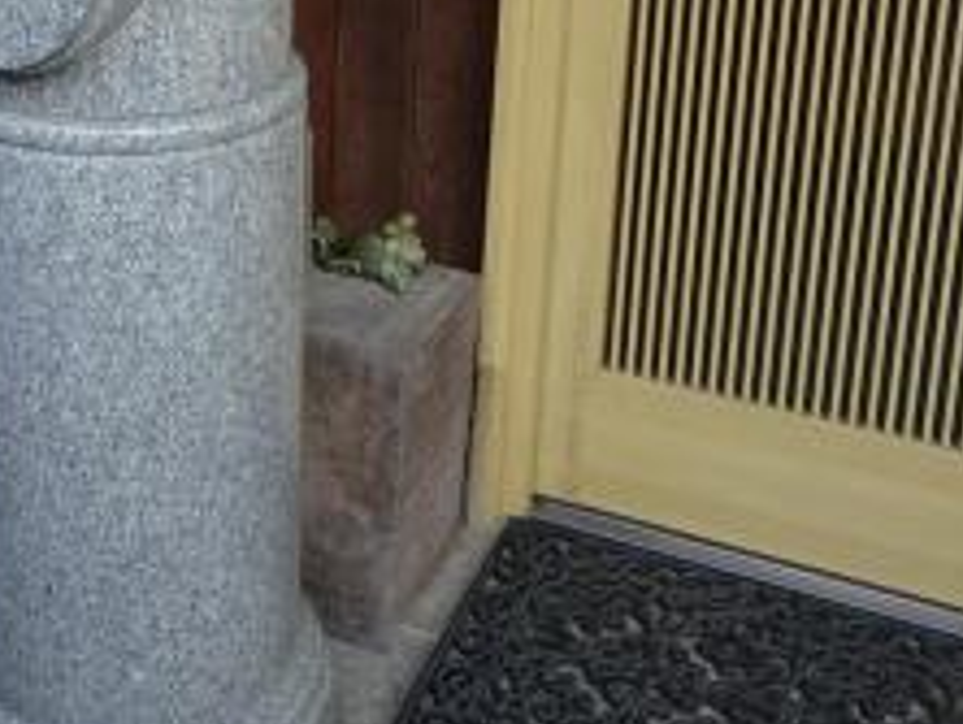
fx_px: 1504
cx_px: 206
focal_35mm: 54
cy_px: 4
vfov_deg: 25.8
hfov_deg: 34.5
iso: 80
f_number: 3.5
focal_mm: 4.13
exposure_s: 1/60
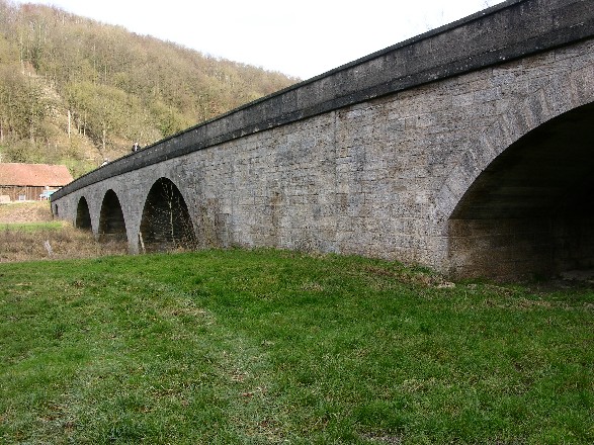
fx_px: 600
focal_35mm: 35
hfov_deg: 52.6
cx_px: 297
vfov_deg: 40.7
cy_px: 222
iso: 50
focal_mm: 8.9
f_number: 5
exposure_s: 1/64.4
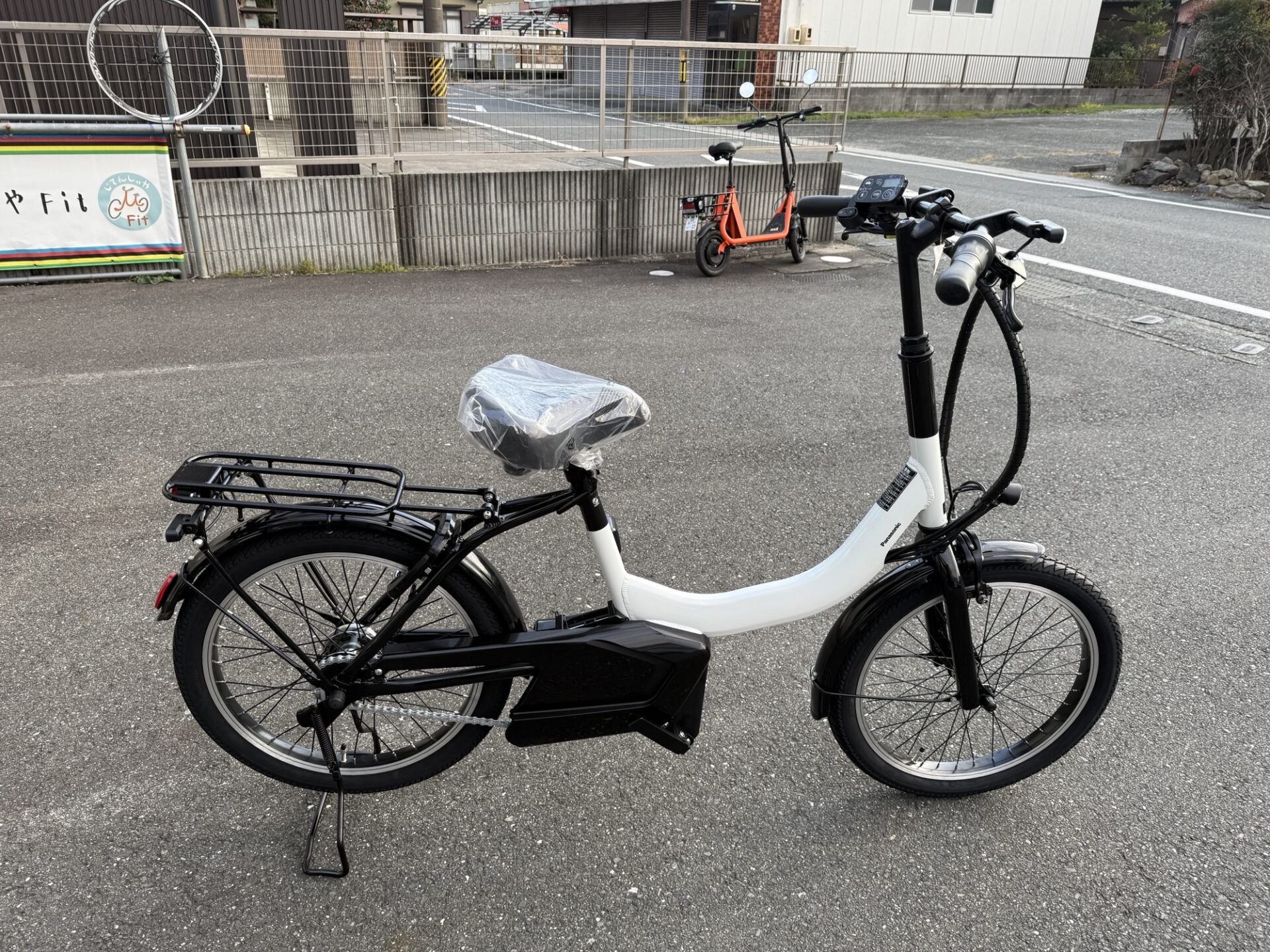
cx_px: 635
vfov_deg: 56.8
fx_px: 881
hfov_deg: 71.6
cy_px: 476
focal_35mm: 24
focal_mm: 6.76
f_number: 1.78
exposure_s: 1/142
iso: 50
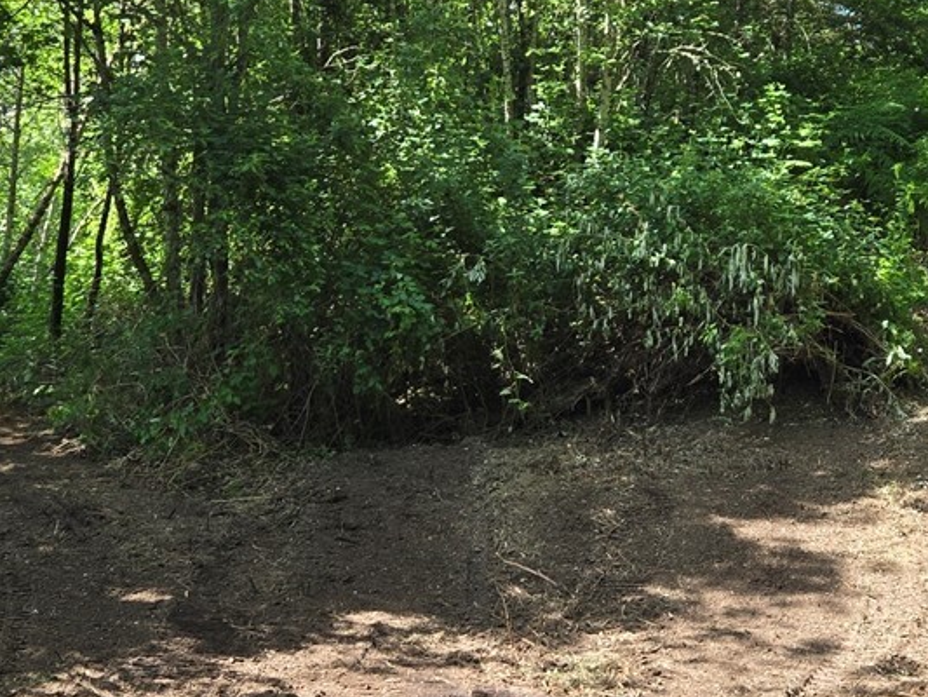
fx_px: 1850
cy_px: 240
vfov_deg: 21.2
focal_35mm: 69
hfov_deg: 28.2
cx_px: 472
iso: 25
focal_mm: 5.4
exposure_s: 1/237
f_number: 1.8
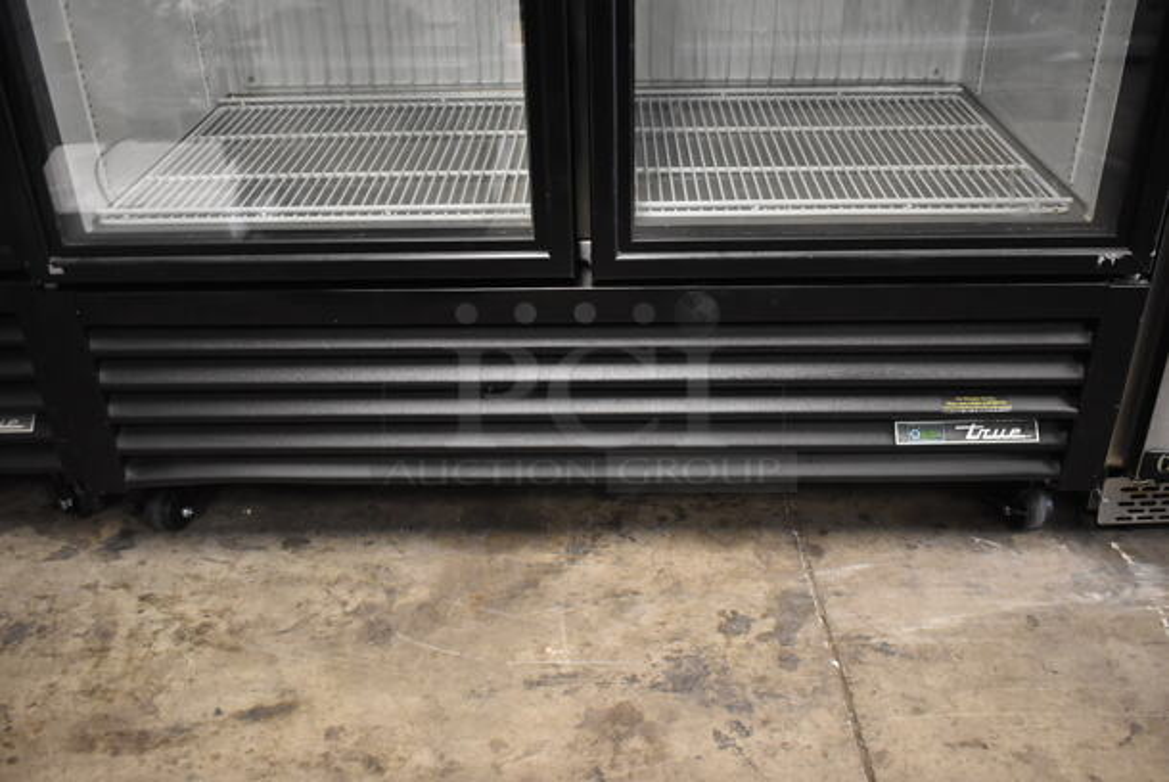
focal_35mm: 34
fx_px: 1121
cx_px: 584
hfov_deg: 55.1
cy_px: 391
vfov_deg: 38.4
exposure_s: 1/40
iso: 2200
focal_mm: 23
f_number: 3.8
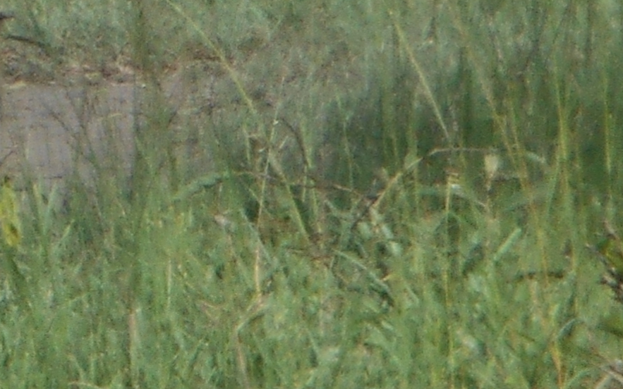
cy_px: -770
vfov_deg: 1.6
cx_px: -945
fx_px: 13652
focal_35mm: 804
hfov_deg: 2.6
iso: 80
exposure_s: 1/200
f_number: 6.5
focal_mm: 23
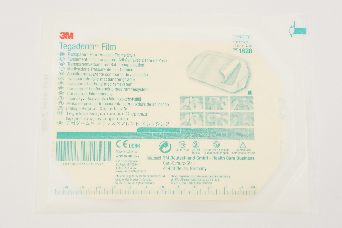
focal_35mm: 64
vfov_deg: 21.0
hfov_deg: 31.2
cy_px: 114
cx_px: 171
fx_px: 612
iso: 400
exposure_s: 1/100
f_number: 5.6
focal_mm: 43
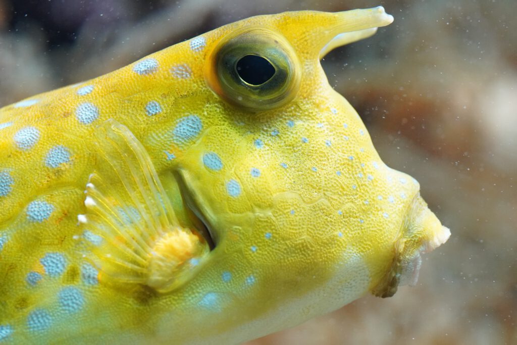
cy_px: 172
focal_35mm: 105
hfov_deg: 19.5
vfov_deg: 13.0
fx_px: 1508
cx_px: 258
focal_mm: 70
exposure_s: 1/640
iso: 4000
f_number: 5
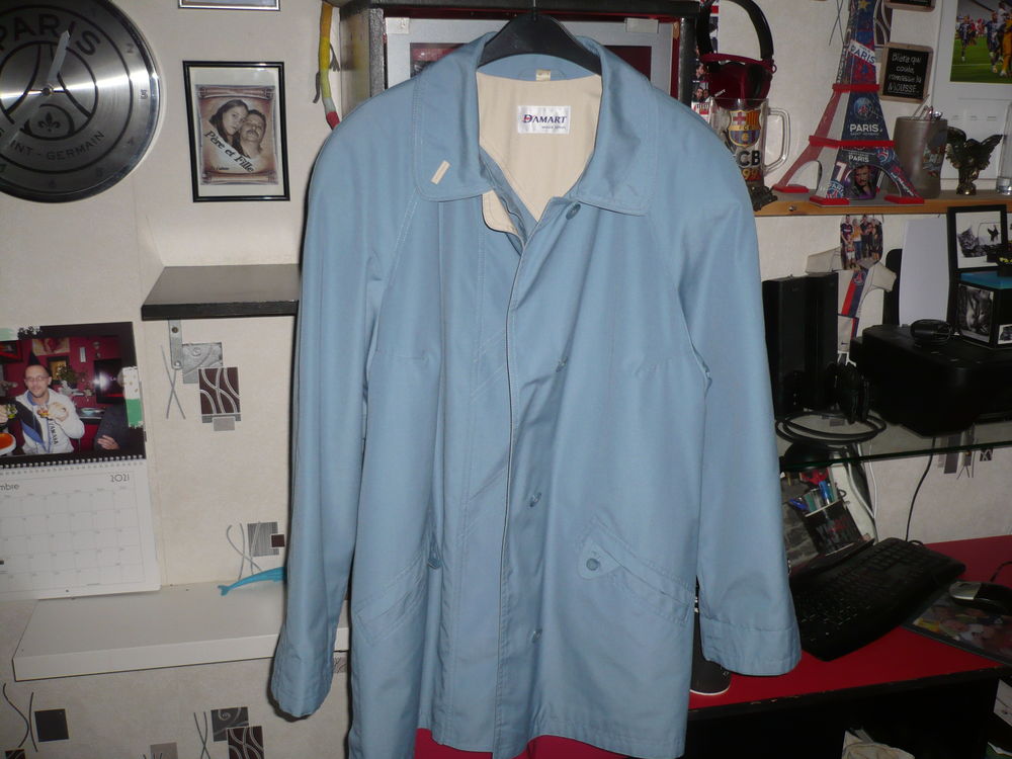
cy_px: 380
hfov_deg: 52.6
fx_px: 1023
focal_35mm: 35
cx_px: 506
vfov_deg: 40.7
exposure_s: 1/30
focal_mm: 5.8
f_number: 2.8
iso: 100
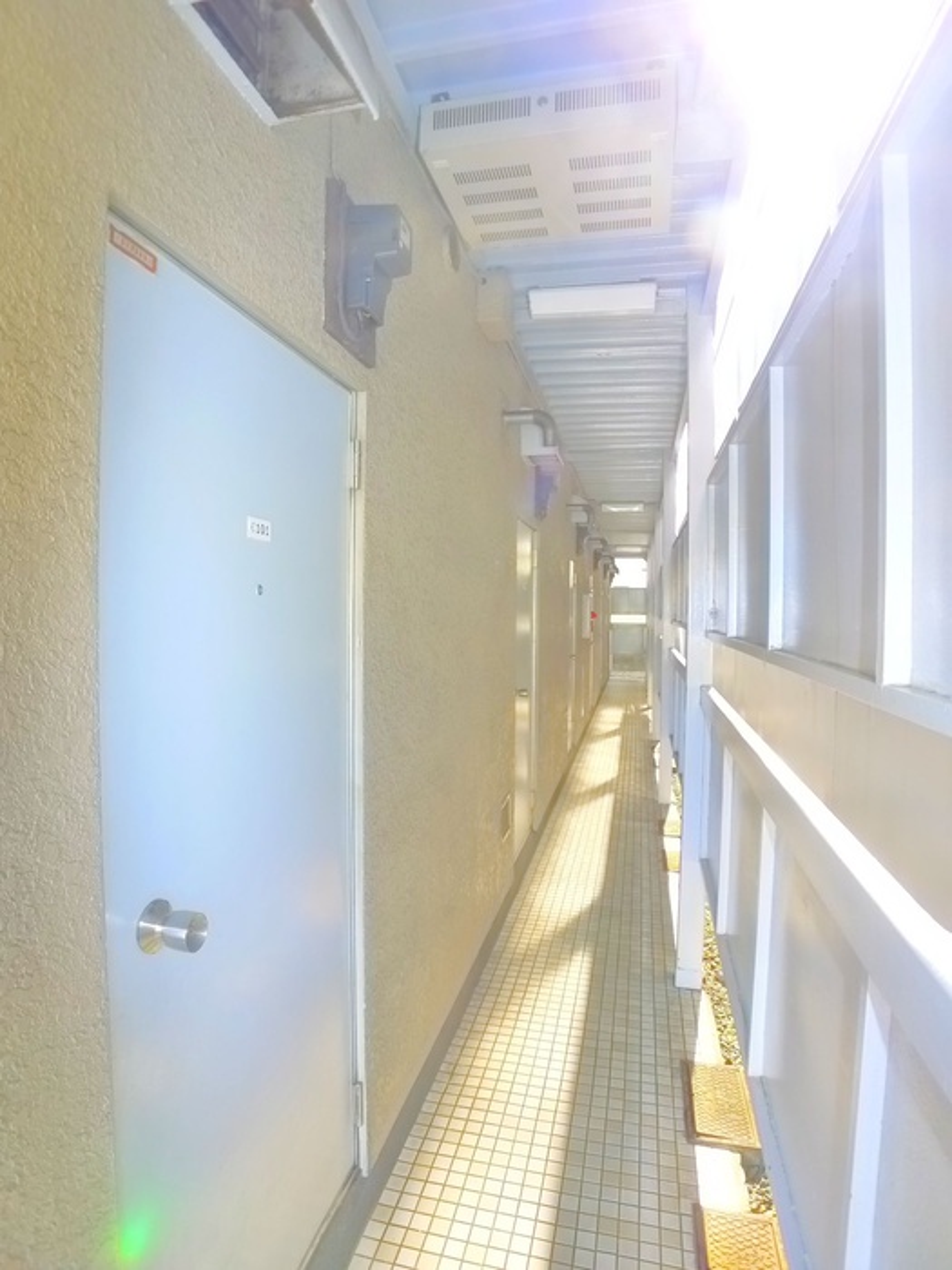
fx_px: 880
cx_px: 476
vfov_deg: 71.6
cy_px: 635
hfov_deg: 56.8
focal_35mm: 24
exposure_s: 1/40
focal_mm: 5.1
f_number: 2
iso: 400
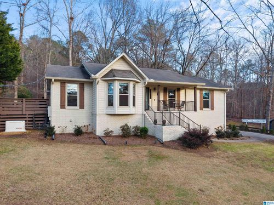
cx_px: 137
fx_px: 190
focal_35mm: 24
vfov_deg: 56.7
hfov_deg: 71.6
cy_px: 102
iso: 240
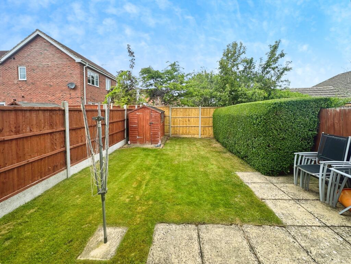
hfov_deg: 102.0
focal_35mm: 14
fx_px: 142
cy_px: 132
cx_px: 176
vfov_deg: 85.7
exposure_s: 1/399
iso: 40
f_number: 2.2
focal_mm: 2.22
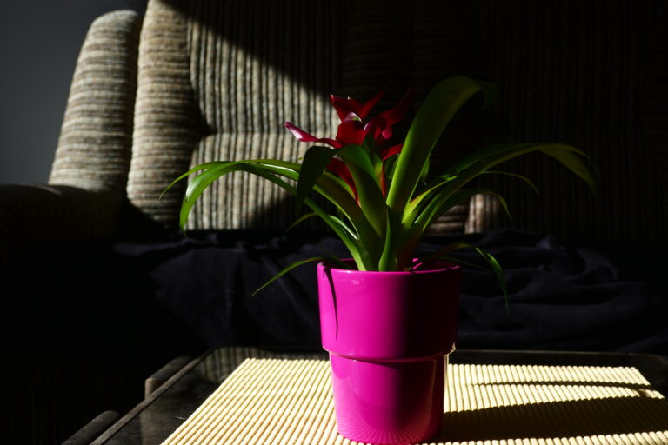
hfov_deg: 39.6
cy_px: 222
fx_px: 928
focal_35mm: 50
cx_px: 334
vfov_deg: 27.0
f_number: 4.1
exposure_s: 1/400
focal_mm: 18.2
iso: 125
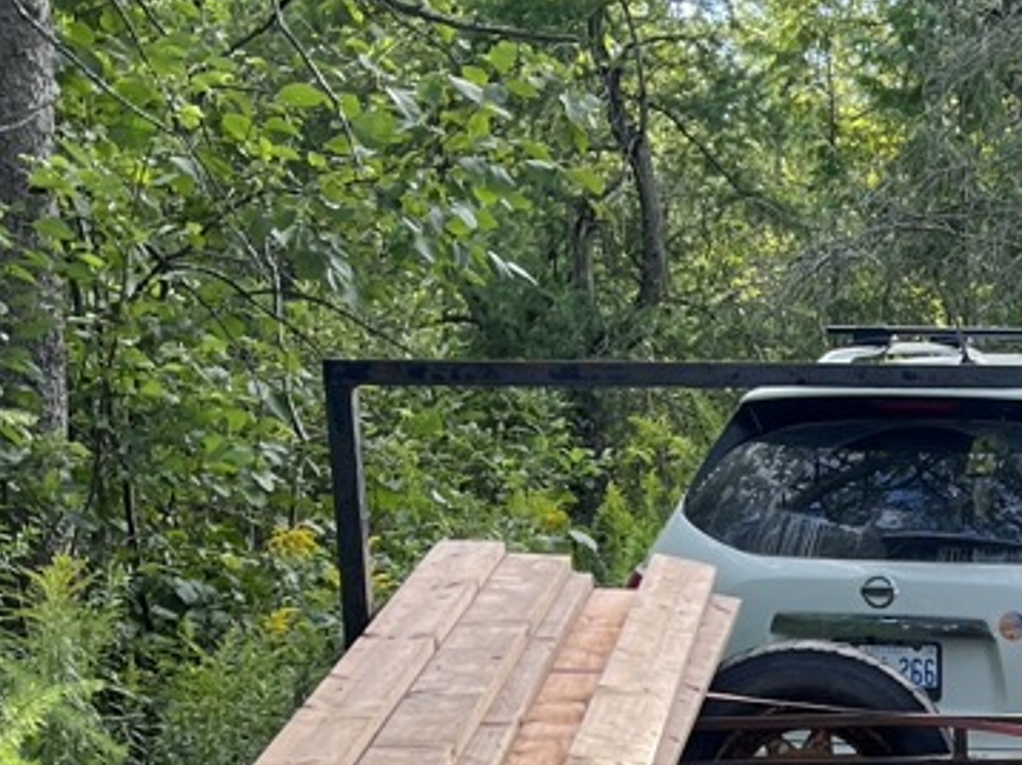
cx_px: 1370
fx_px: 2744
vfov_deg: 15.2
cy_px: 953
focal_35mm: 93
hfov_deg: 19.3
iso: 50
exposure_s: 1/192
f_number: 1.6
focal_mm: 5.1
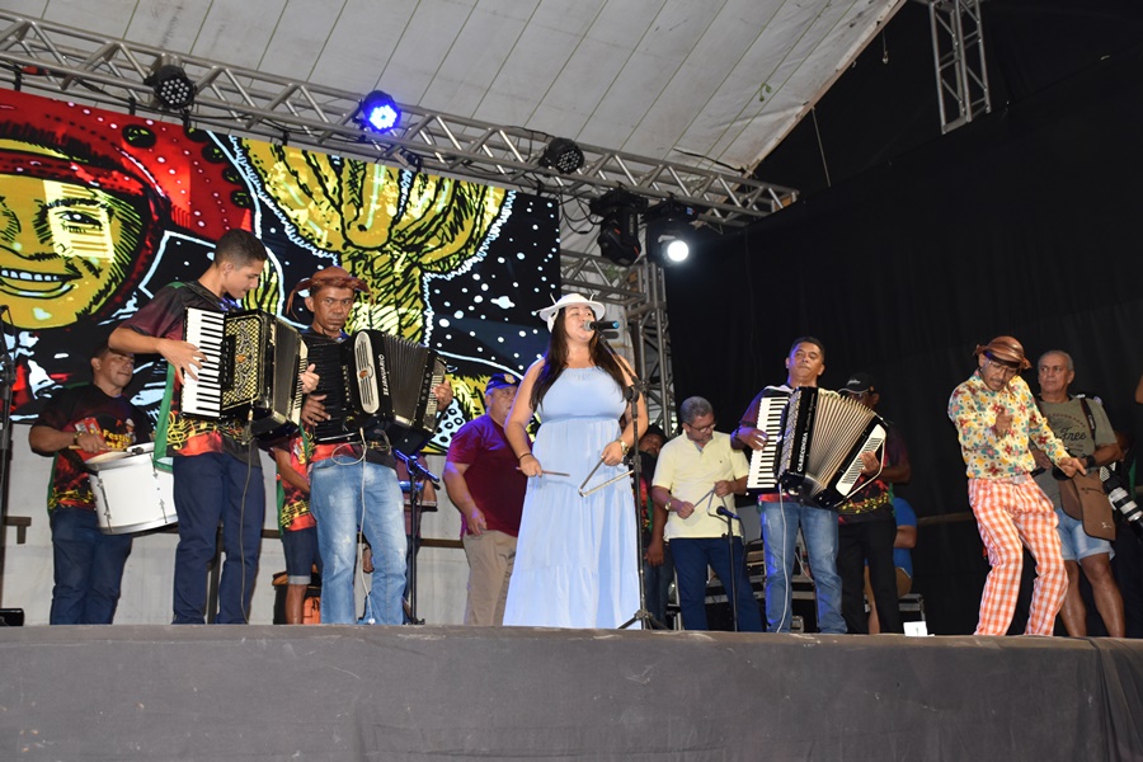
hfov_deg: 43.6
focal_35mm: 45
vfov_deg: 29.9
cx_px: 572
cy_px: 381
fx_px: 1429
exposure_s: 1/80
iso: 800
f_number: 4.5
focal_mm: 30
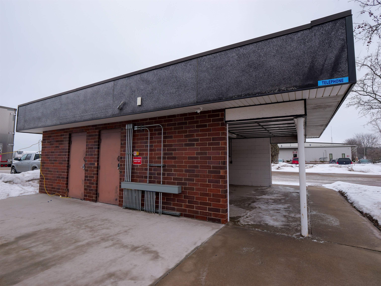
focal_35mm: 18
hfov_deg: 87.7
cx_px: 190
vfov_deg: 71.6
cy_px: 143
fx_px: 198
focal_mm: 9
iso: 100
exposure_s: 1/200
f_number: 4
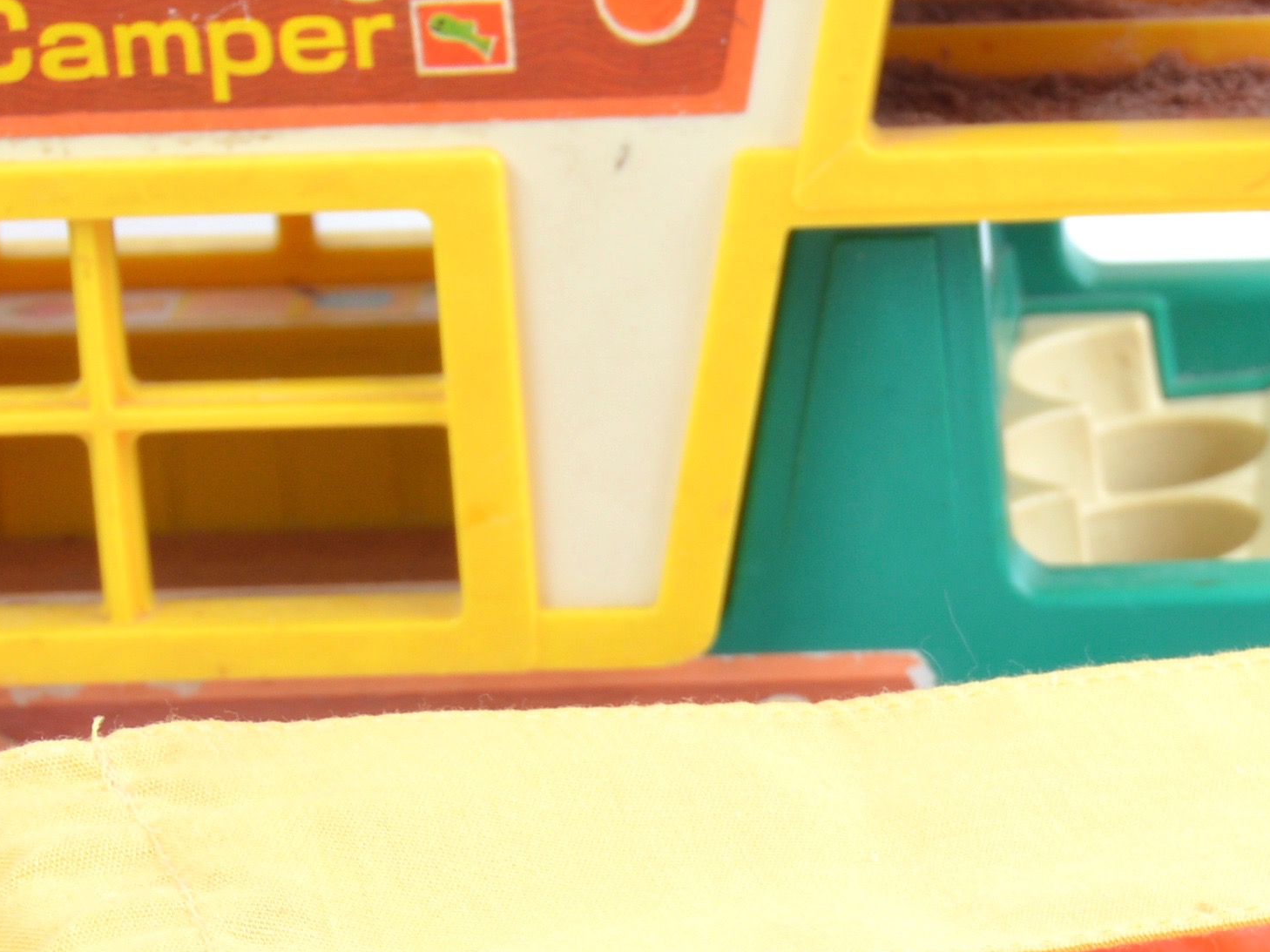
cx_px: 1711
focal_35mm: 226
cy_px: 1447
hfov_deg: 8.6
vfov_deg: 6.5
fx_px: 8290
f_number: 9
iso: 100
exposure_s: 1/30
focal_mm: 38
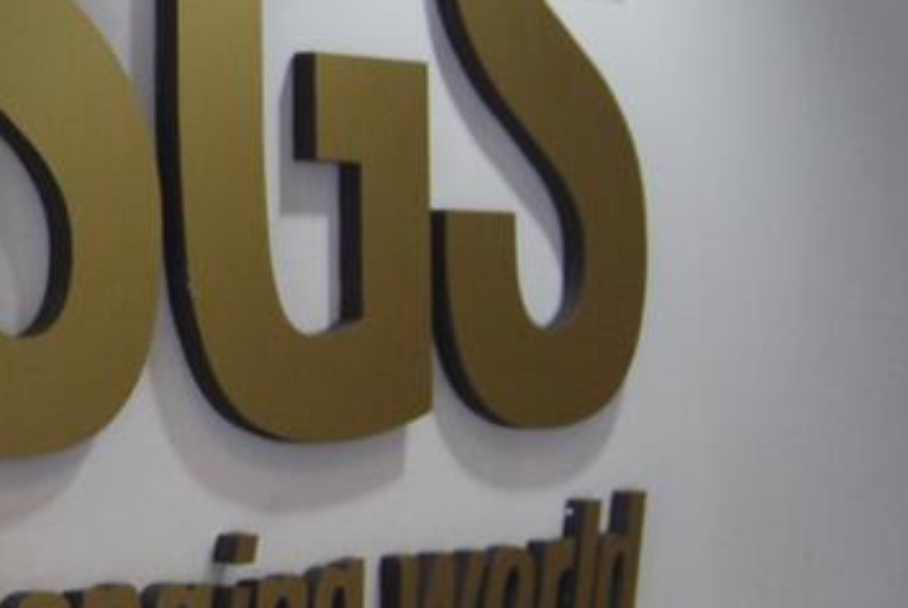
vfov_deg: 9.4
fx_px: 3712
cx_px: -480
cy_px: 174
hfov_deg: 13.1
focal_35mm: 147
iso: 400
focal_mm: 26
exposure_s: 1/8
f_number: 4.2
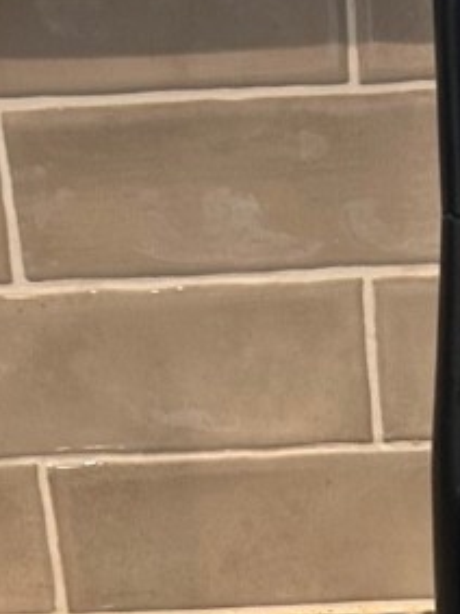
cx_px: 512
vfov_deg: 12.9
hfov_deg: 10.4
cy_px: 1057
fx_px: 2500
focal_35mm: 141
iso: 100
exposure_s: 1/60
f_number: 1.5
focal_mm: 5.7
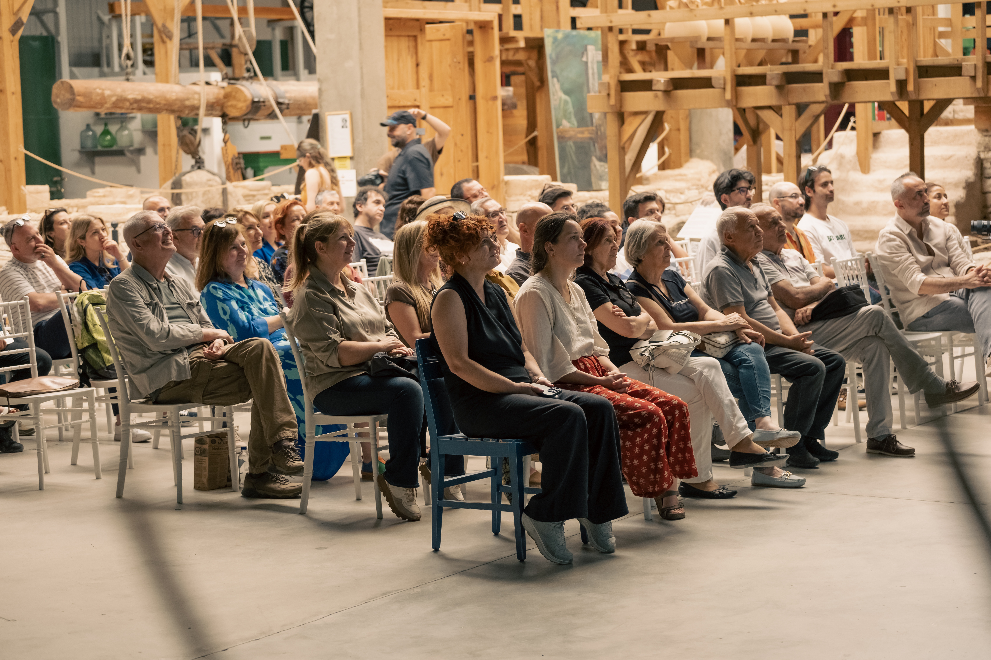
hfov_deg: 27.0
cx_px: 496
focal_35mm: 75
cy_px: 330
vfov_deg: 18.2
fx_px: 2064
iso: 640
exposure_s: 1/60
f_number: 2.8
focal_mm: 50
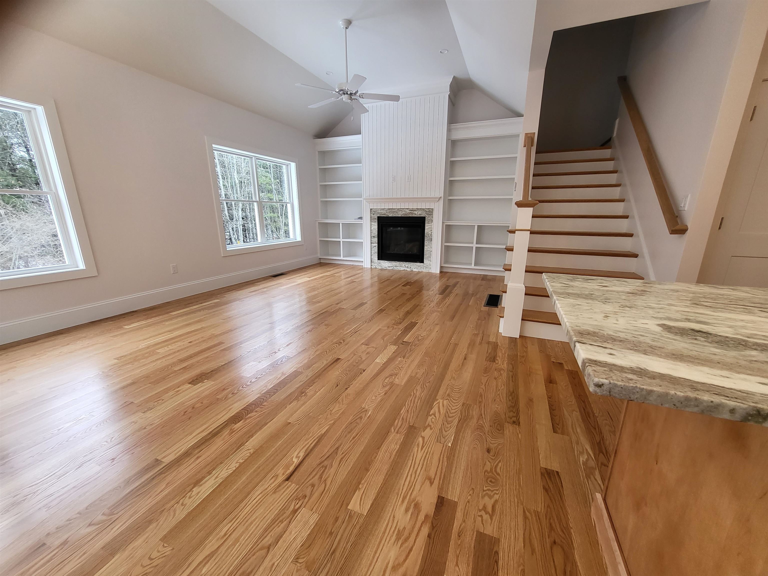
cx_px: 384
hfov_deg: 106.2
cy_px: 288
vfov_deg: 89.9
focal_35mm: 13
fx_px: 288
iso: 80
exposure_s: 1/60
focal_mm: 1.74
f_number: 2.2
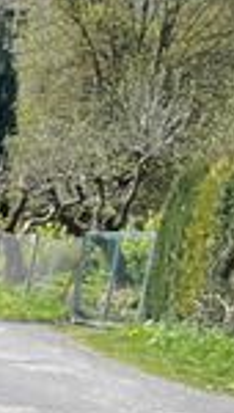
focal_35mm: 193
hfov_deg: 5.3
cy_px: 1019
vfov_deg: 9.7
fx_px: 2117
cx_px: -807
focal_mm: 5.1
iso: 50
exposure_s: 1/967
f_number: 1.6
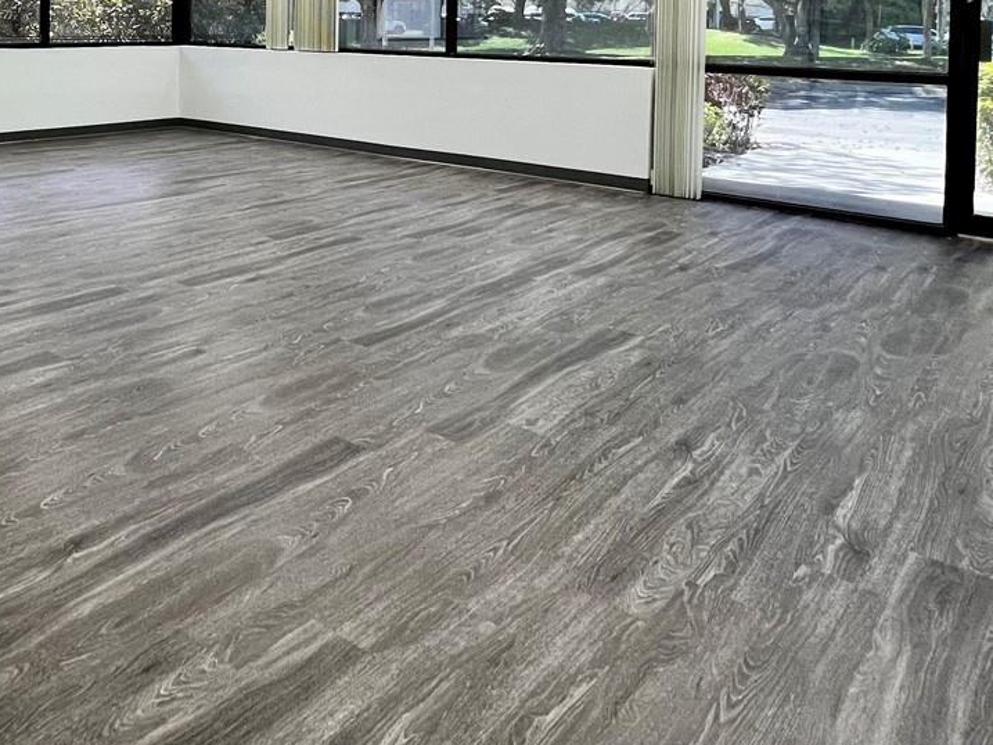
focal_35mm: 29
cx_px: 251
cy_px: 43
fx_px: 832
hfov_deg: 58.5
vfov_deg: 43.1
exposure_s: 1/122
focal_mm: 1.57
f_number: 1.8
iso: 100
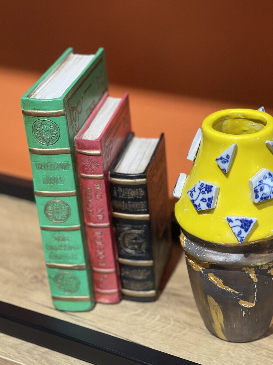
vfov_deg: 24.7
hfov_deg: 18.6
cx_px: 161
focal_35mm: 79
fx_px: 831
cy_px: 219
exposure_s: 1/100
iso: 160
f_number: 2.2
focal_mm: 7.5
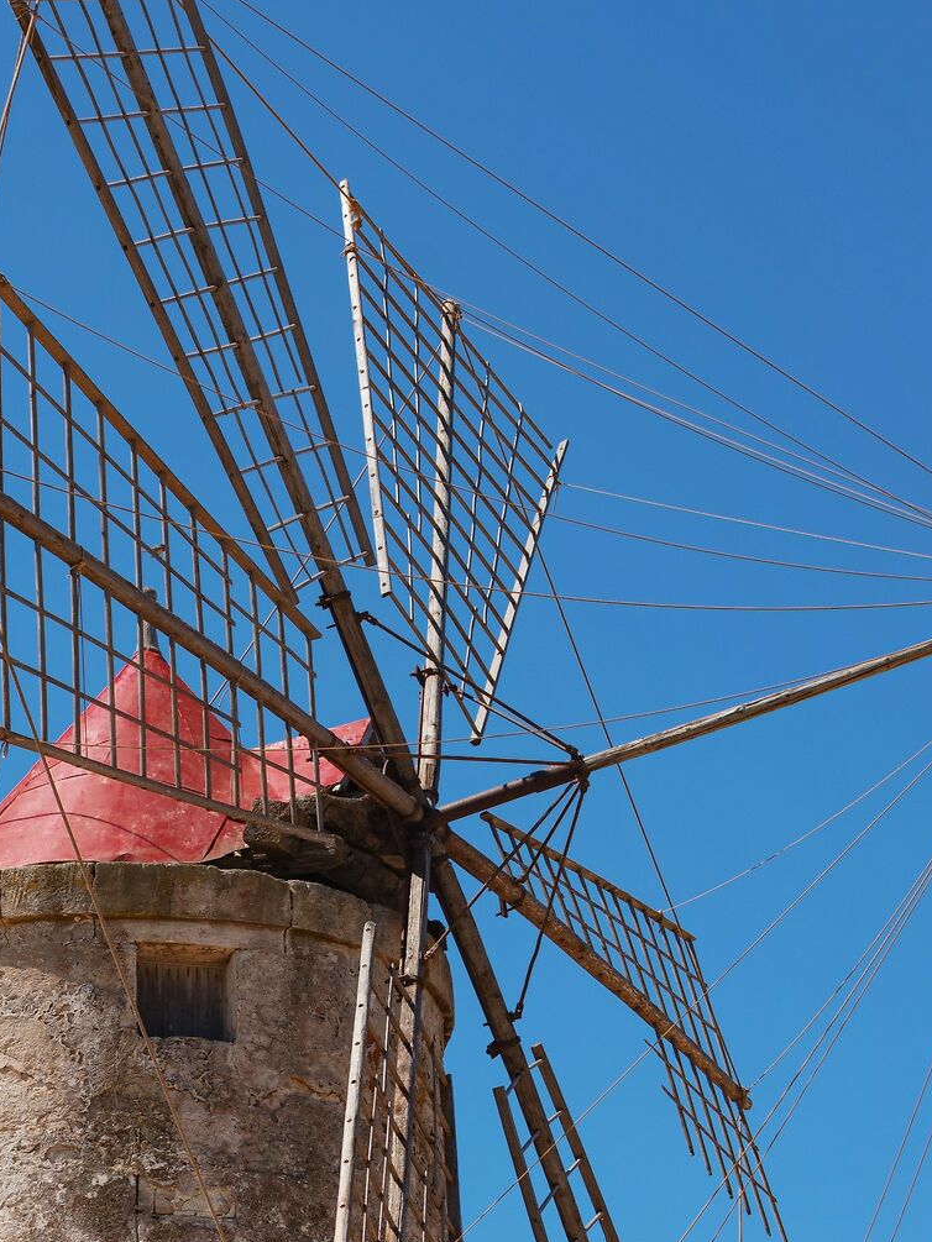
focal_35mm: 101
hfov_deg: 14.6
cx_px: 289
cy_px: 1086
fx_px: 3625
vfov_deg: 19.1
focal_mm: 44
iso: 100
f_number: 8
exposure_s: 1/640
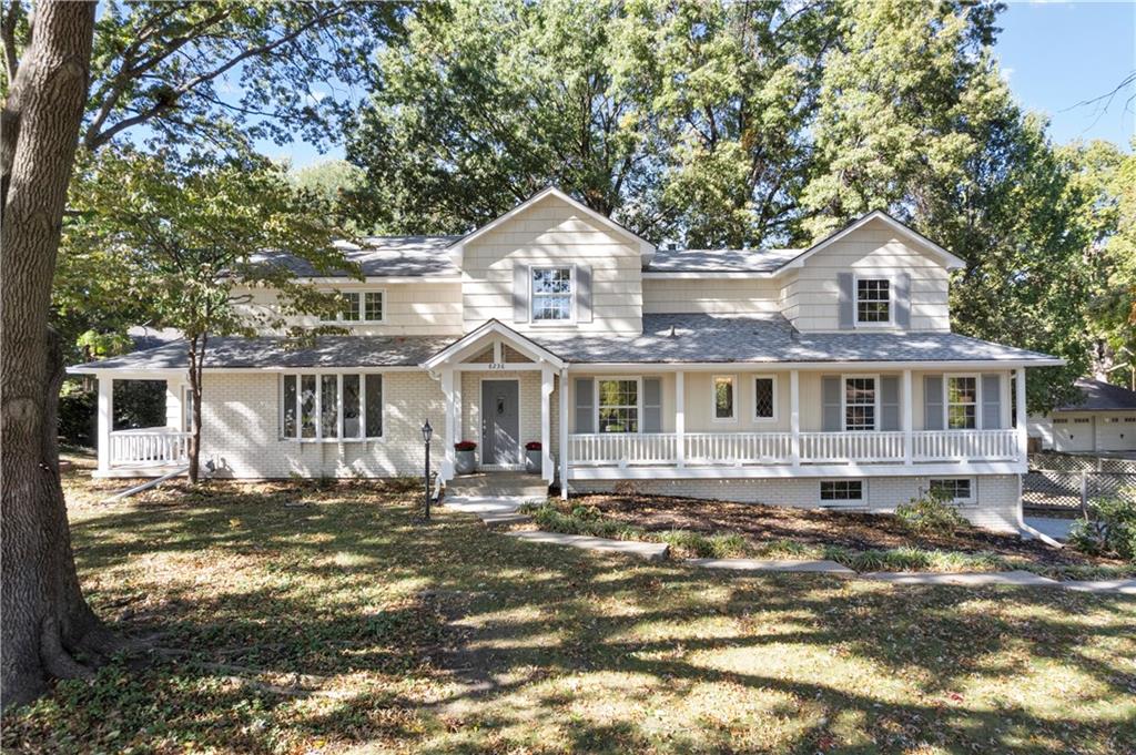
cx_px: 568
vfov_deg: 57.1
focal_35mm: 22
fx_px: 694
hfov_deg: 78.6
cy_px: 378
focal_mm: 8.38
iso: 100
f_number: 2.8
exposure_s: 1/320
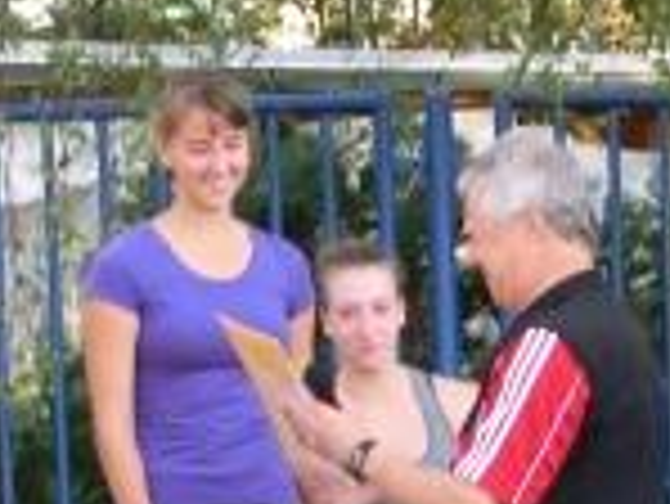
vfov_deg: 5.2
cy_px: 522
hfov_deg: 6.9
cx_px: 495
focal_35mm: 288
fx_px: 5579
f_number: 5.3
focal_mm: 17.06
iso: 250
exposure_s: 1/100
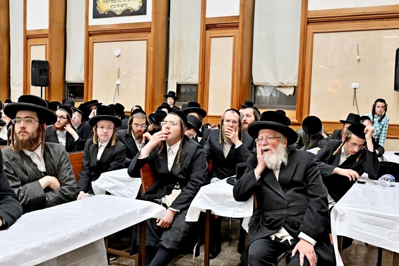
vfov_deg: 36.8
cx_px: 200
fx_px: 399
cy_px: 133
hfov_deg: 53.1
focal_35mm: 36
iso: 800
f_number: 4
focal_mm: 24
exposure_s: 1/160
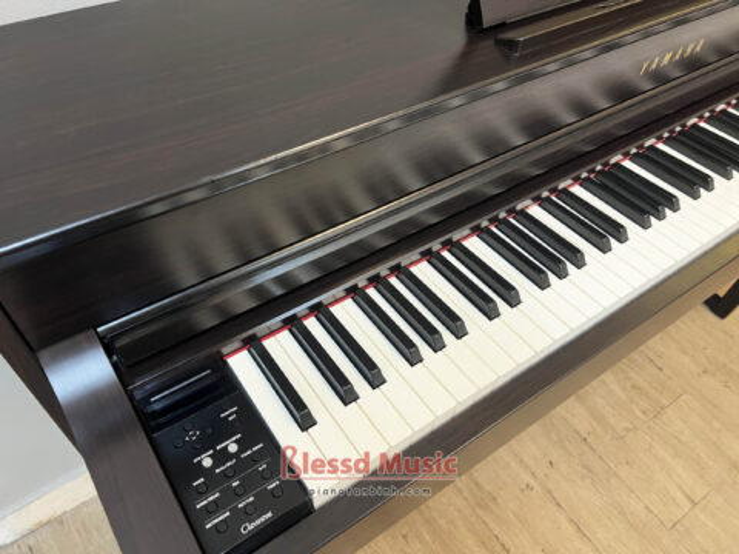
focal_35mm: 26
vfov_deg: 53.1
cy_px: 277
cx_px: 370
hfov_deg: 67.3
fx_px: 555
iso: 100
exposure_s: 1/50
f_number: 1.5
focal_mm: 5.7
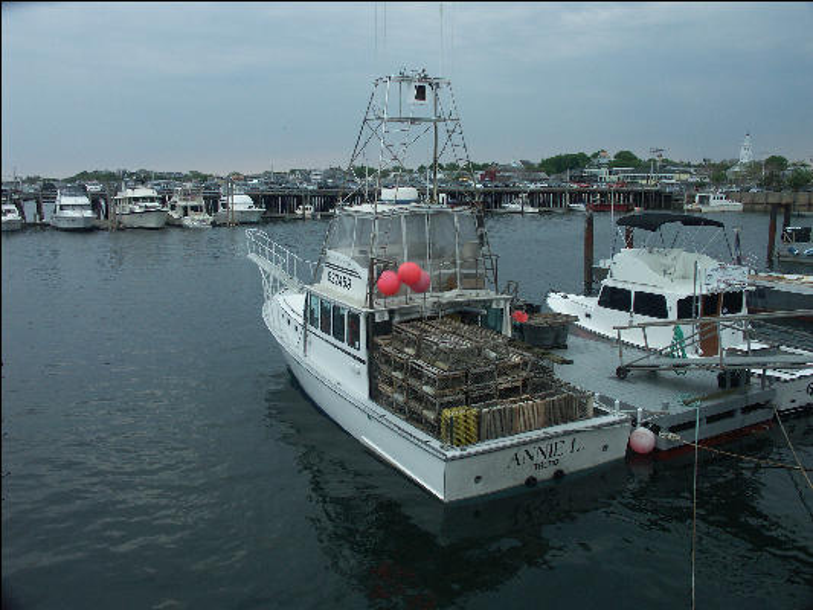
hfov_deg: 61.6
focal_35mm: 29
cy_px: 305
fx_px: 681
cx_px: 406
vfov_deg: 48.2
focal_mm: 7.66
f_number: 5.6
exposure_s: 1/250
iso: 100
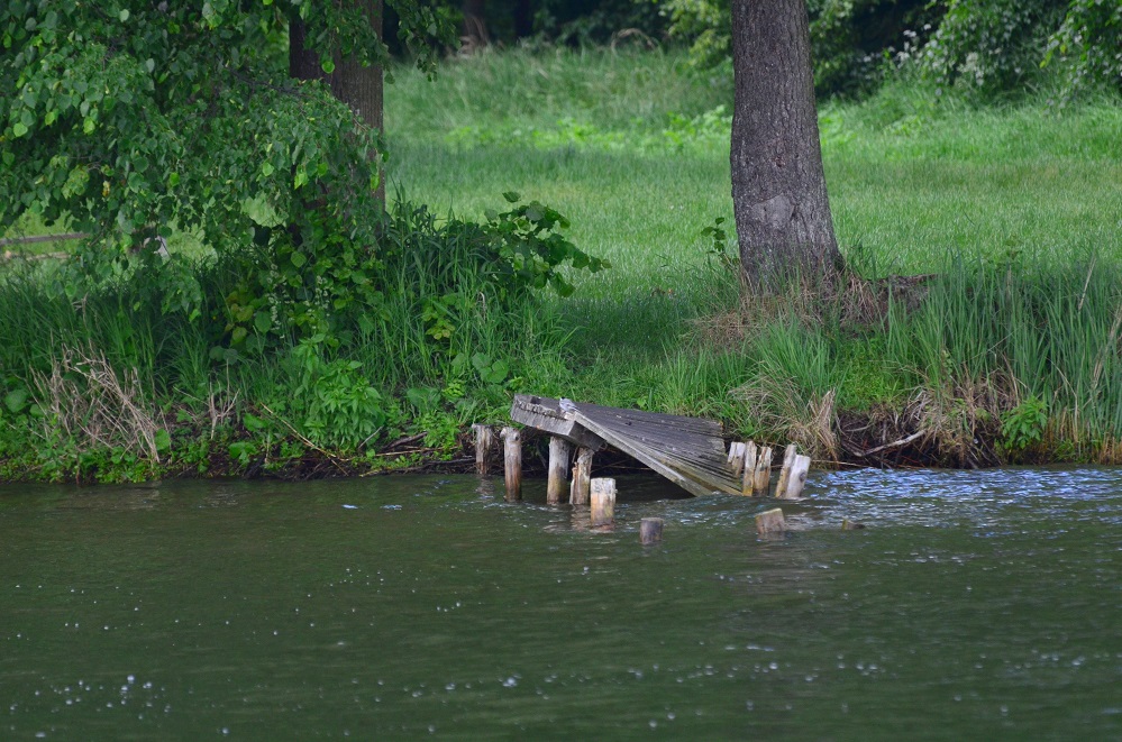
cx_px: 561
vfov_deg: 3.0
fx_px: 13992
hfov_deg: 4.6
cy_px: 371
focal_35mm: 450
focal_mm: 300
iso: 1250
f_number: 5.6
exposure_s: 1/2000
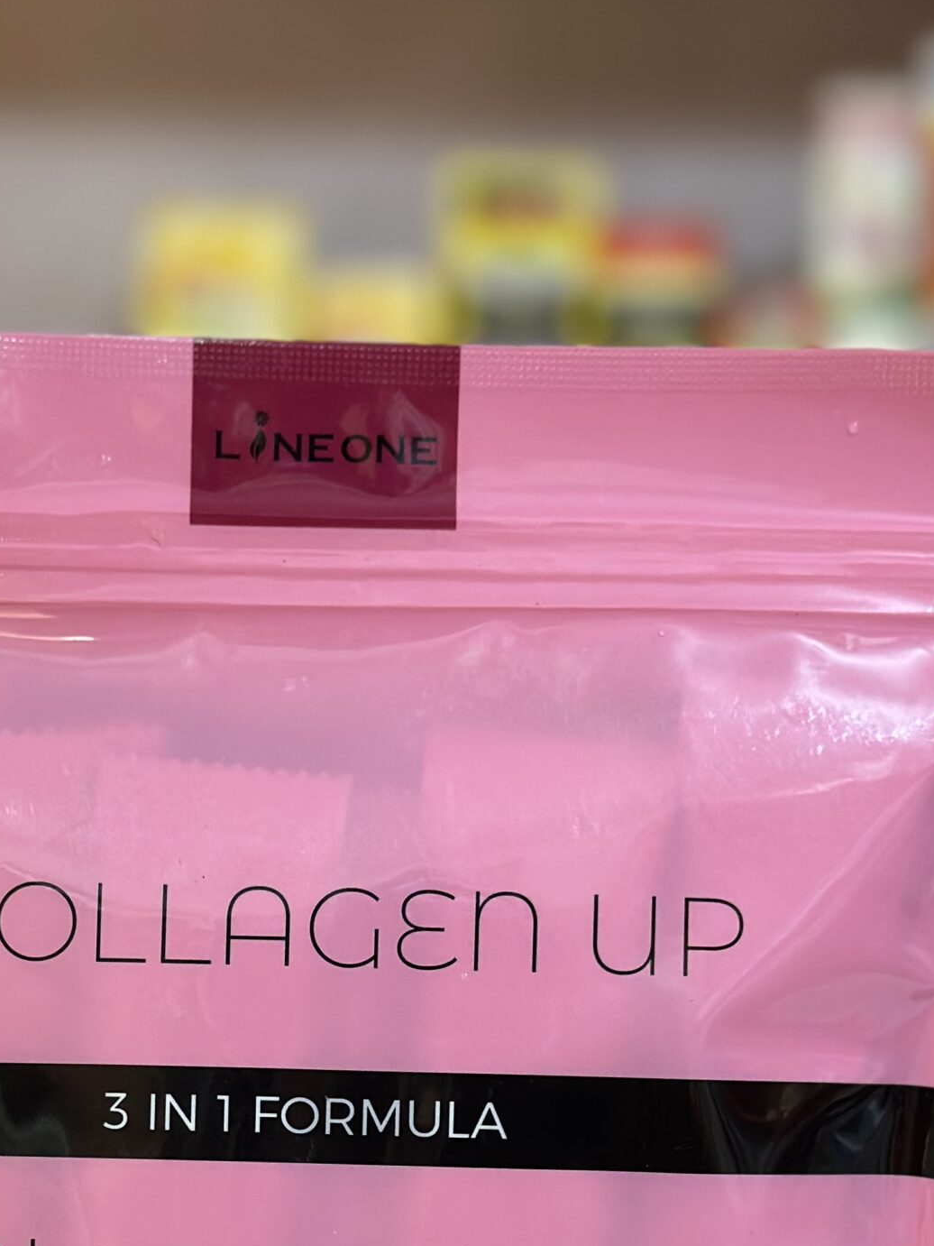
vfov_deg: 21.5
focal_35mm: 89
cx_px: 325
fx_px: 3201
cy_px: 1149
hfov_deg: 16.6
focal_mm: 6.86
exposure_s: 1/50
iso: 160
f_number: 1.78
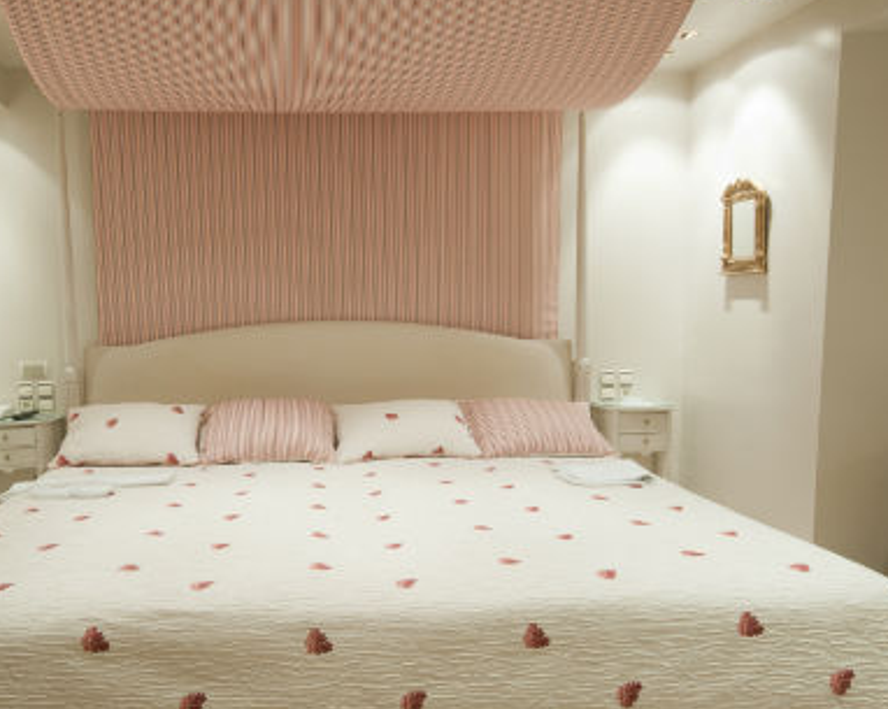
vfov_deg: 50.3
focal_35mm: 29
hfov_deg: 60.2
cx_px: 335
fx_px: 755
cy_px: 375
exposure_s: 1/1.25
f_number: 13
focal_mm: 13
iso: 200
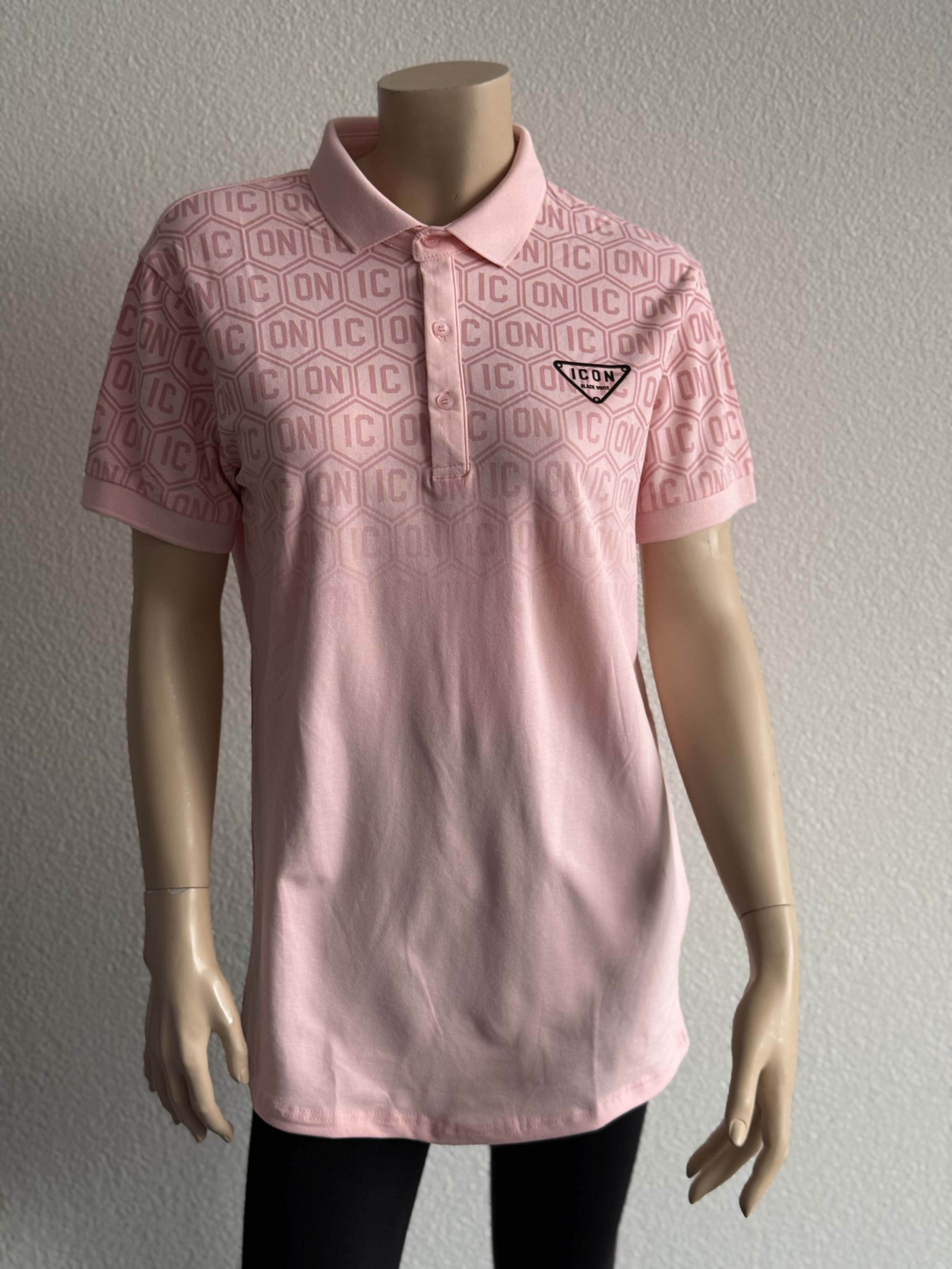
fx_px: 1760
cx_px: 476
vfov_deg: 39.7
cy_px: 634
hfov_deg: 30.3
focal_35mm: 48
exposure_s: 1/60
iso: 100
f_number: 1.78
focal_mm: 6.76
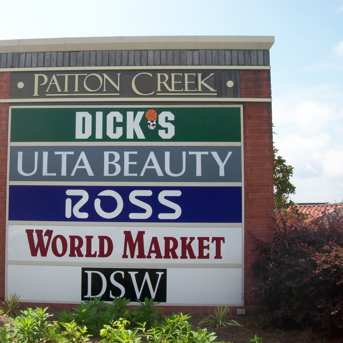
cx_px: 123
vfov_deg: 39.2
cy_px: 171
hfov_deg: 38.8
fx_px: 482
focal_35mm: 43
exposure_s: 1/404
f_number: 4.8
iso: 80
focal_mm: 6
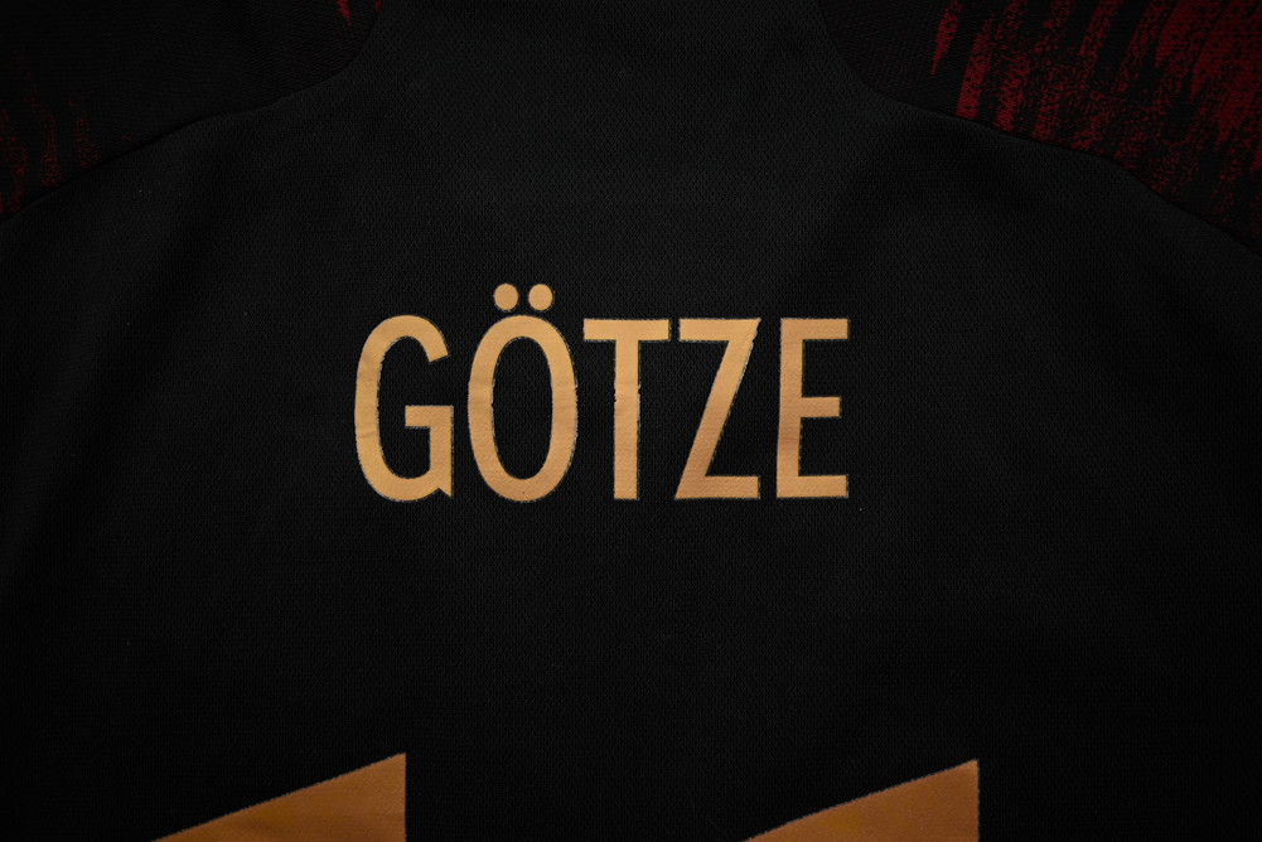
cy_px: 421
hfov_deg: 61.1
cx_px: 631
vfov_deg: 43.0
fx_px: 1069
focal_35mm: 30
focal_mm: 30.5
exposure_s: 1/125
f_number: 4.8
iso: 200
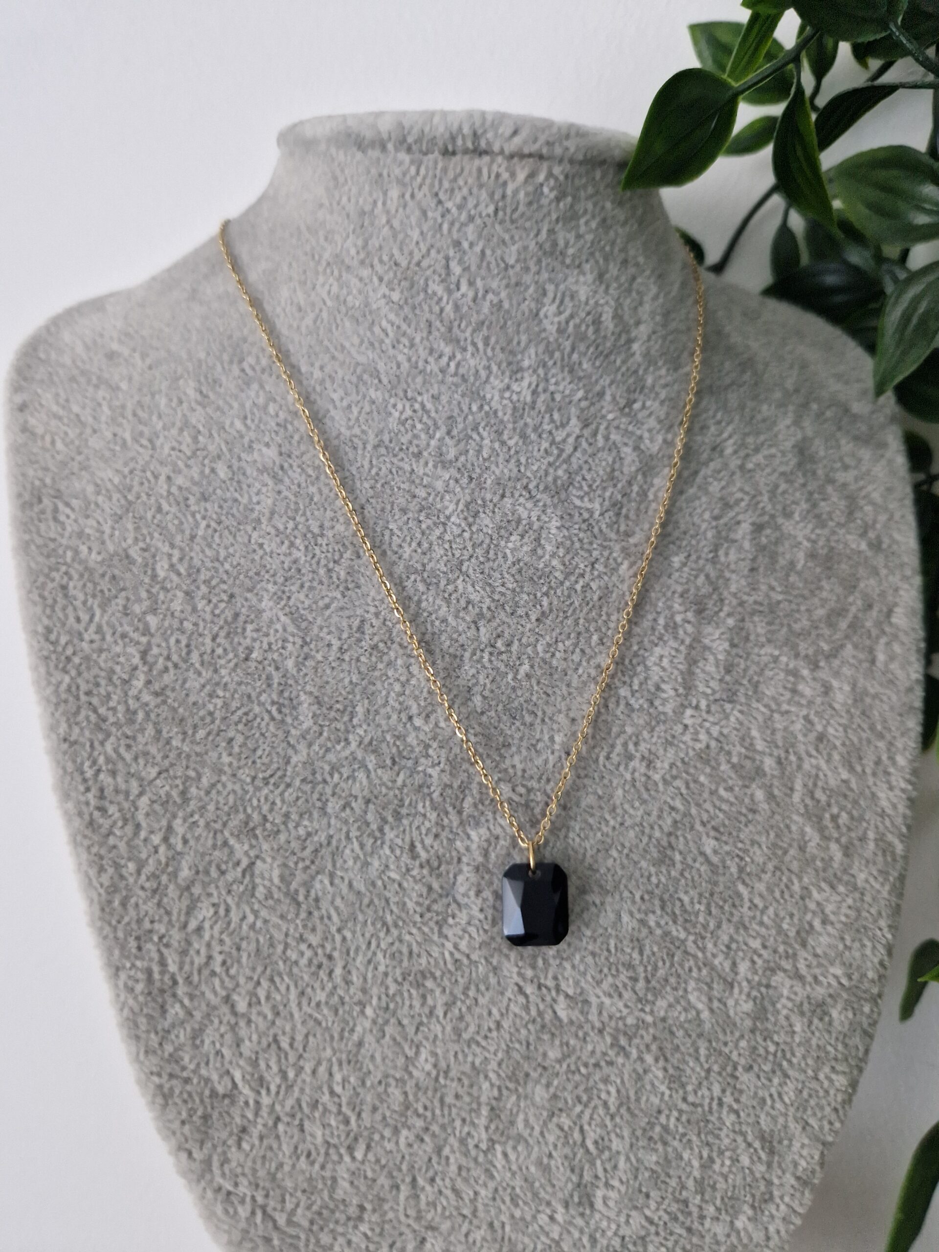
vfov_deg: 73.9
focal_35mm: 23
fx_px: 832
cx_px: 470
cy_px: 626
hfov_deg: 58.9
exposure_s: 1/100
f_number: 1.8
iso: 64
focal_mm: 5.4
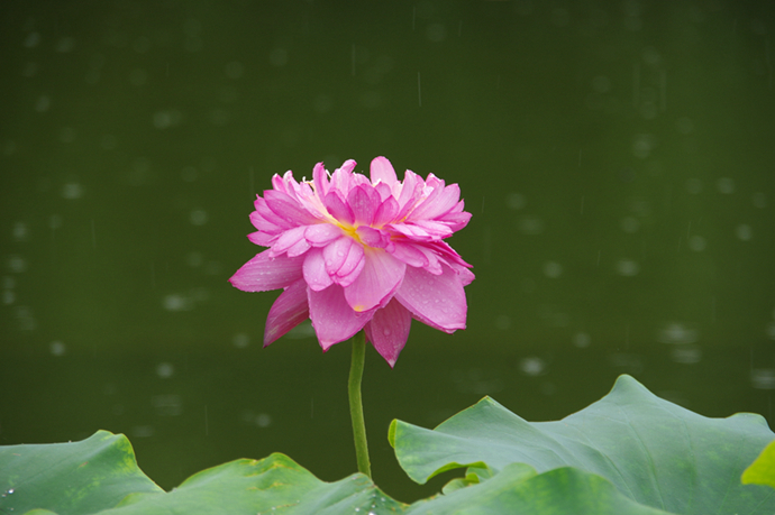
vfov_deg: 6.8
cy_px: 258
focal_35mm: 202
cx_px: 388
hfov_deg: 10.2
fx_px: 4345
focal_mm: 135
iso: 200
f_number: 5.6
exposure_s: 1/200
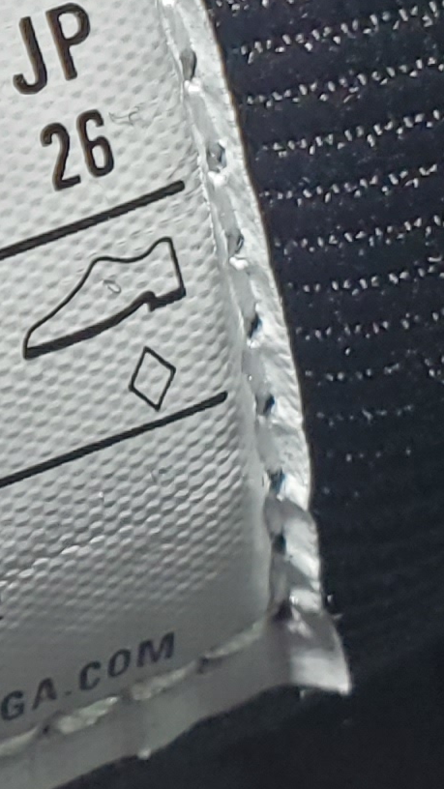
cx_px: -236
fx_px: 2930
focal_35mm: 140
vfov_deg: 15.2
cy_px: 118
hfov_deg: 8.5
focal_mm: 4.3
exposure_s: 1/100
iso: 125
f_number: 2.4
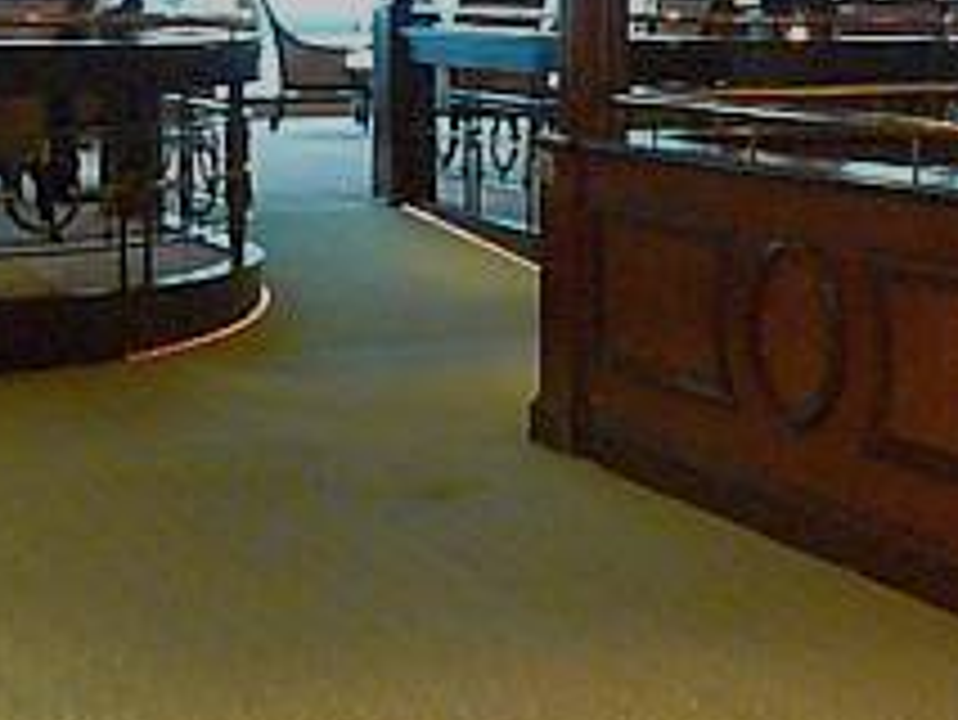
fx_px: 2243
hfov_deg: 23.2
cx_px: 949
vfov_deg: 17.7
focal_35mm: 81
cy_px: -22
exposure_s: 1/40
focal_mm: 6
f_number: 2.8
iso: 3200
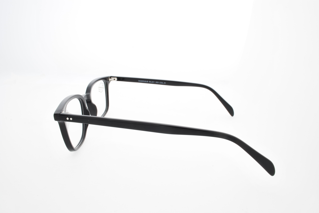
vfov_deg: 40.1
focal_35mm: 33
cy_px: 106
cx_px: 160
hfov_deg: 57.2
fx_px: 293
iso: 100
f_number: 20
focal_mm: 22
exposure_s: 1/20
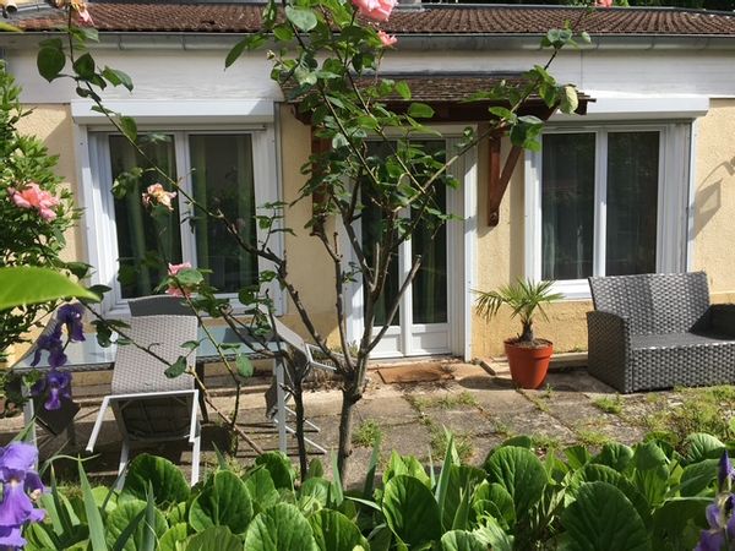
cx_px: 368
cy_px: 276
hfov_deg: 61.7
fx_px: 616
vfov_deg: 48.2
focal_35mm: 29
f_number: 2.2
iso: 25
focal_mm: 4.15
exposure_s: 1/1131
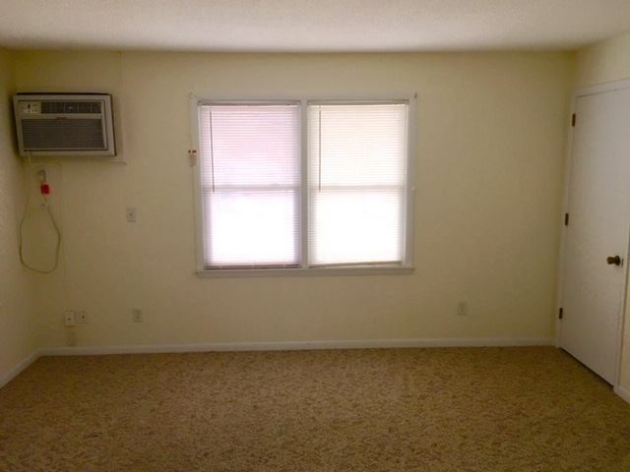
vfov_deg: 48.2
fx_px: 528
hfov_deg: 61.7
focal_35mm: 29
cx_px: 315
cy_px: 236
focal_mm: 4.15
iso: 40
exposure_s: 1/30
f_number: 2.2
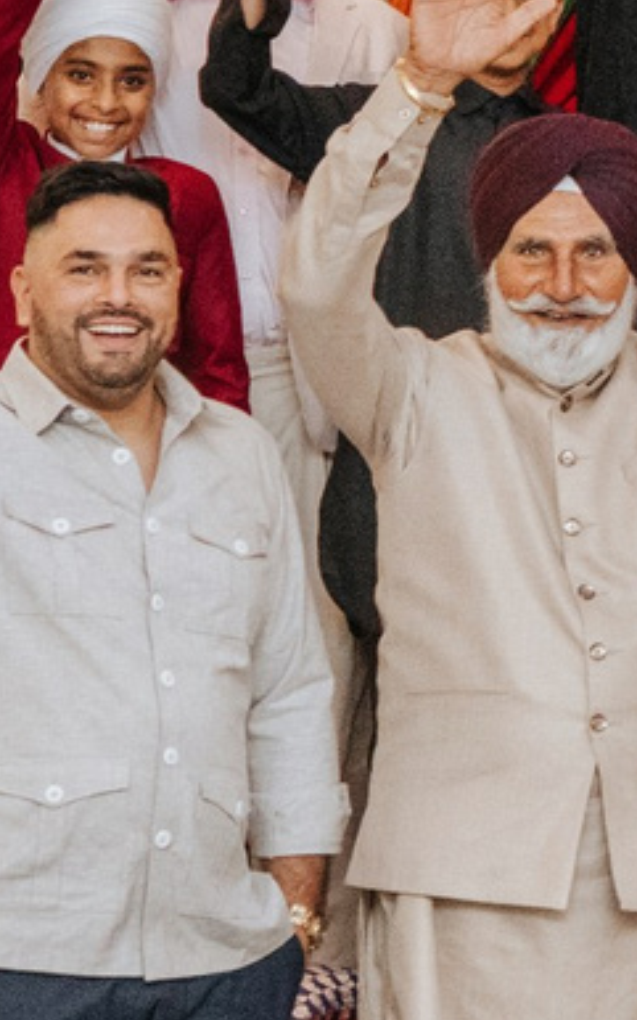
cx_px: 3021
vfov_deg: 6.2
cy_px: -133
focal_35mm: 338
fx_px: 9395
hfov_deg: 3.6
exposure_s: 1/125
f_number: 4.5
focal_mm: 50
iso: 2000
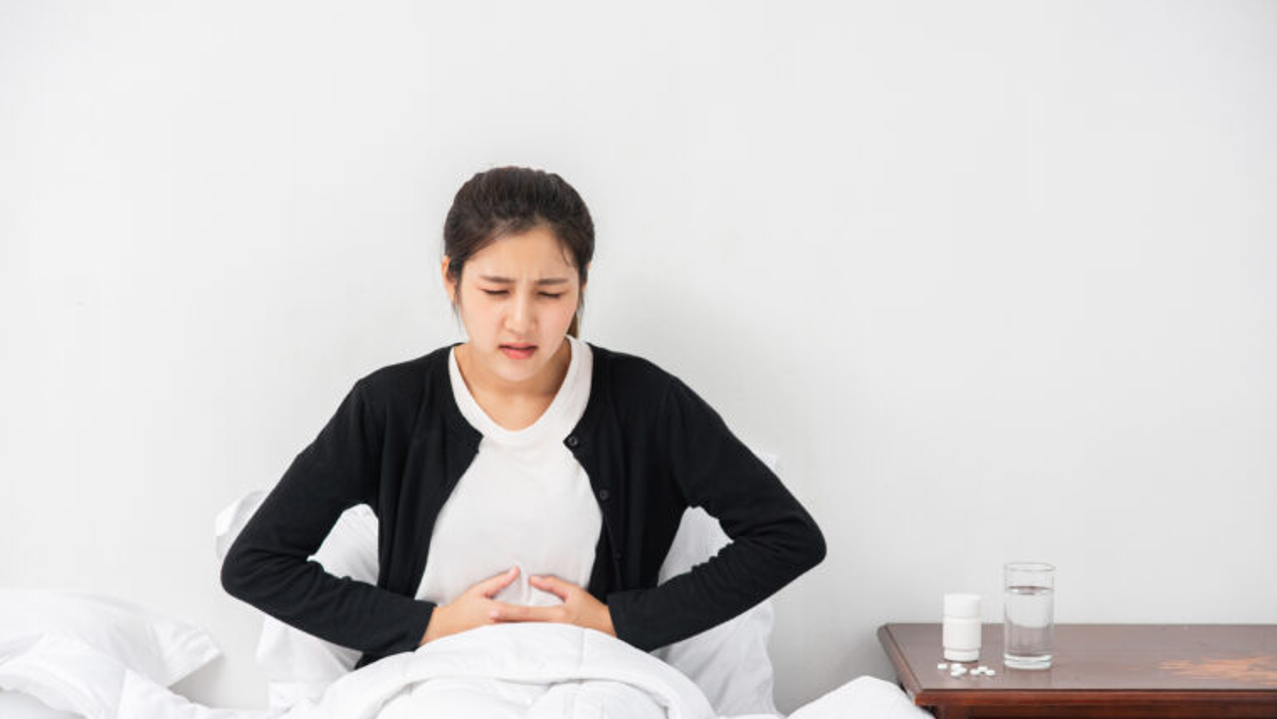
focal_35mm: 90
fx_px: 3048
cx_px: 642
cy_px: 416
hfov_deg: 23.7
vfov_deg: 13.5
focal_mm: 85
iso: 100
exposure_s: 1/200
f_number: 2.8
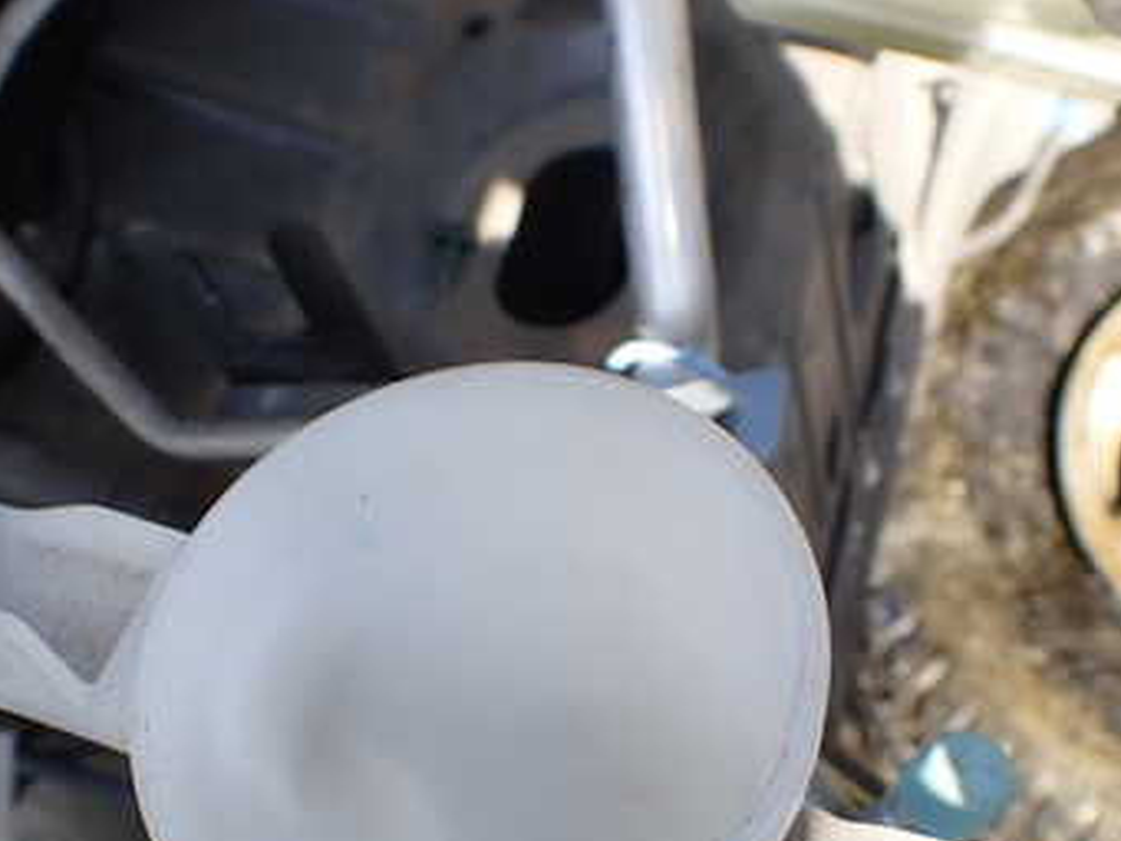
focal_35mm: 53
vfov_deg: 27.2
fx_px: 1716
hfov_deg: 36.1
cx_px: 501
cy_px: 604
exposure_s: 1/250
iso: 100
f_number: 3.2
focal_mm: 5.4
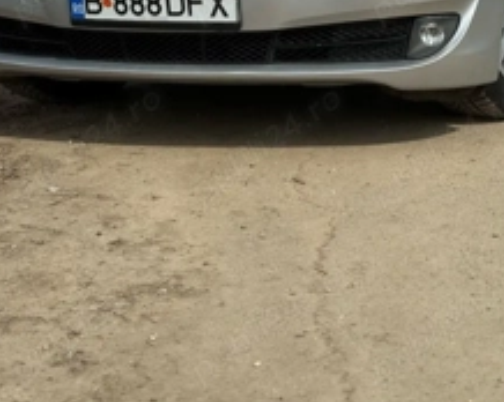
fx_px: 1282
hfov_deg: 22.2
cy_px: -7
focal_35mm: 86
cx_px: 312
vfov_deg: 17.4
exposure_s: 1/7874
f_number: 1.78
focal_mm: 6.76
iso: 64
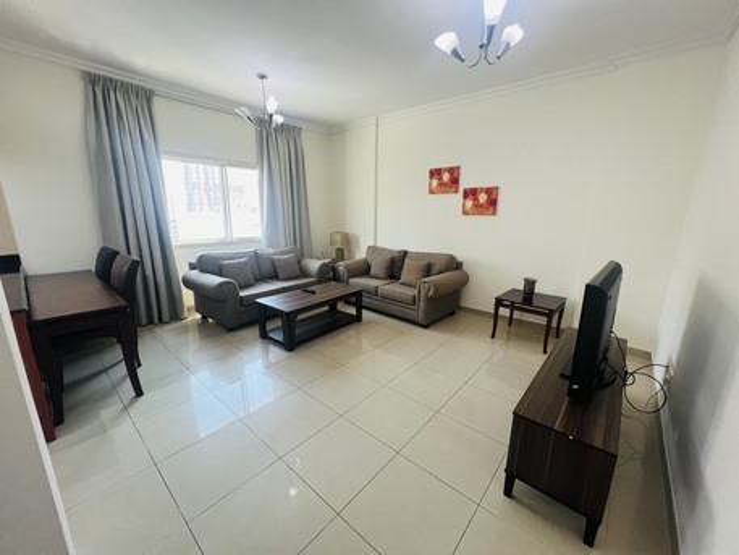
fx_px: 278
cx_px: 370
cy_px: 278
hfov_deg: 106.2
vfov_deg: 89.9
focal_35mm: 13
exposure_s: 1/100
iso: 200
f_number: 1.8
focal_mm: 1.57
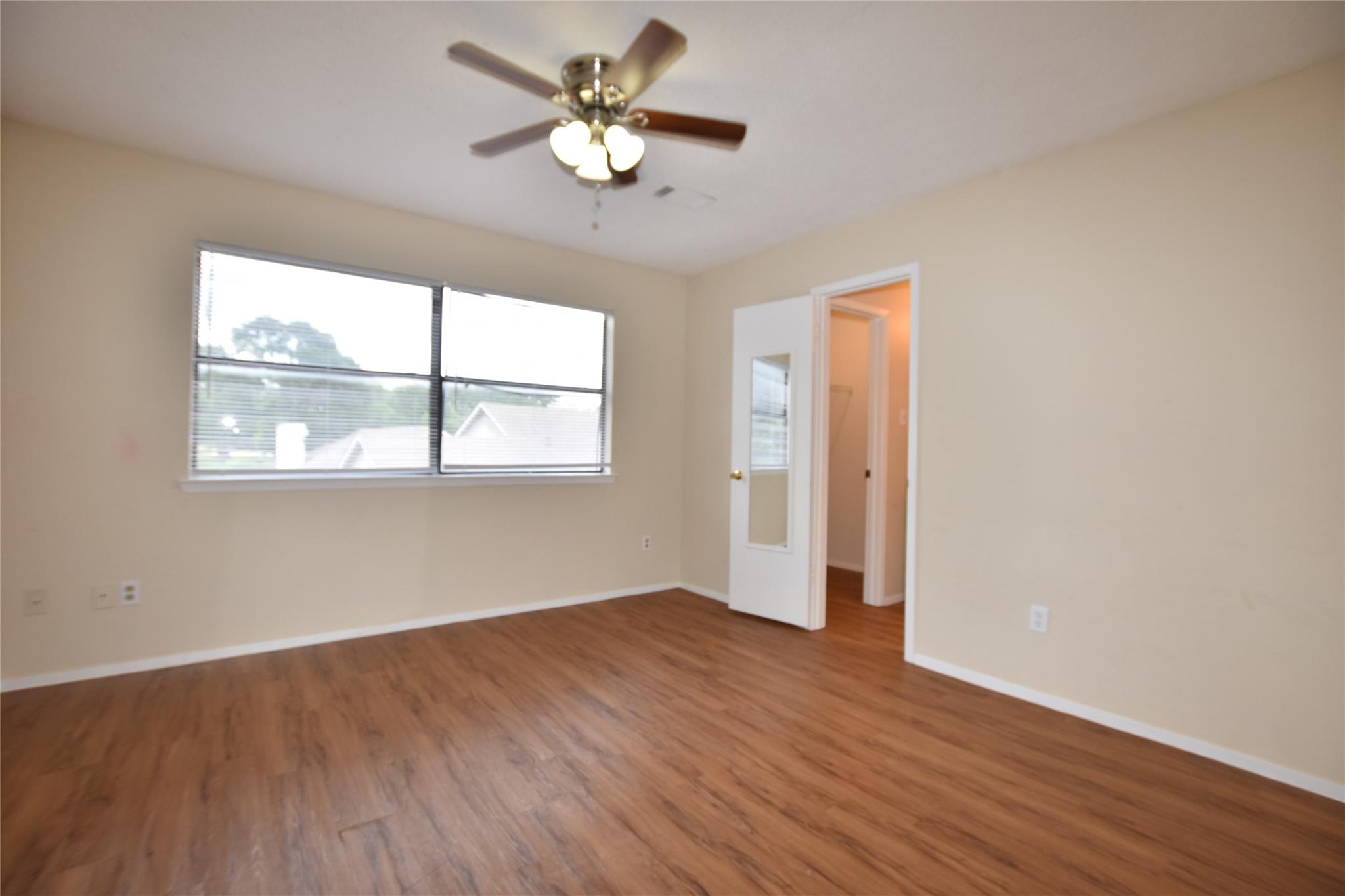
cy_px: 448
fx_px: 560
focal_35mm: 15
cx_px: 672
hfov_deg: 100.4
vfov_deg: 77.3
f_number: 4.5
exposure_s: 1/60
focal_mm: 10
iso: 220
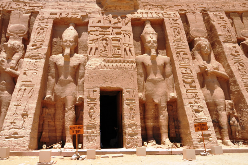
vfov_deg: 39.9
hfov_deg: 57.3
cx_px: 124
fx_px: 227
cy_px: 82
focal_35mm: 33
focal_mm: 22
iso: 200
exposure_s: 1/400
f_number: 10
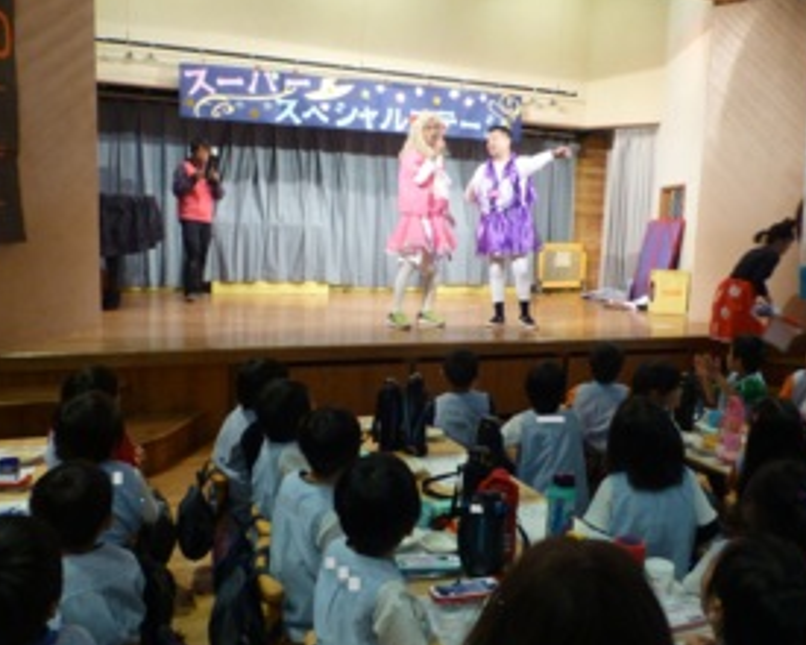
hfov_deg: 57.2
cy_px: 325
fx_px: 739
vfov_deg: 47.1
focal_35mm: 31
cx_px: 419
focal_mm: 4.3
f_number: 3.3
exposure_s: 1/25
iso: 400
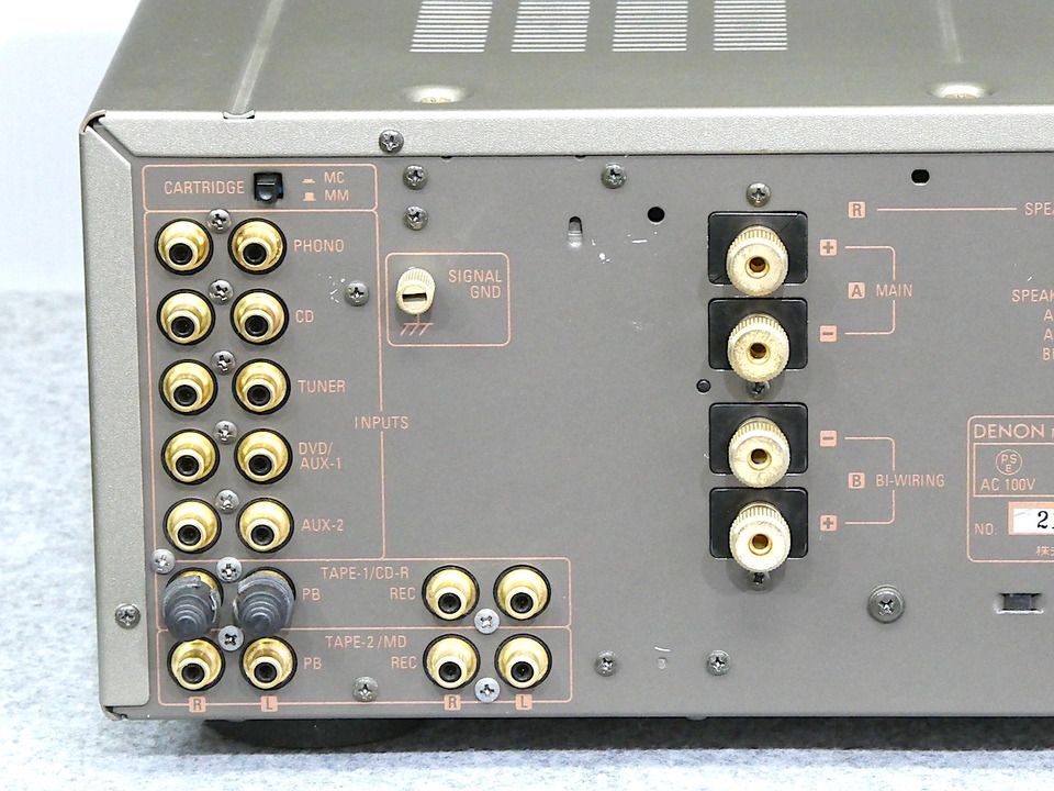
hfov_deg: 10.7
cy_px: 396
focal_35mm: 185
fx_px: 5633
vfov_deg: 8.0
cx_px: 527
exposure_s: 1/13
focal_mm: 33.2
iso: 1600
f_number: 6.3
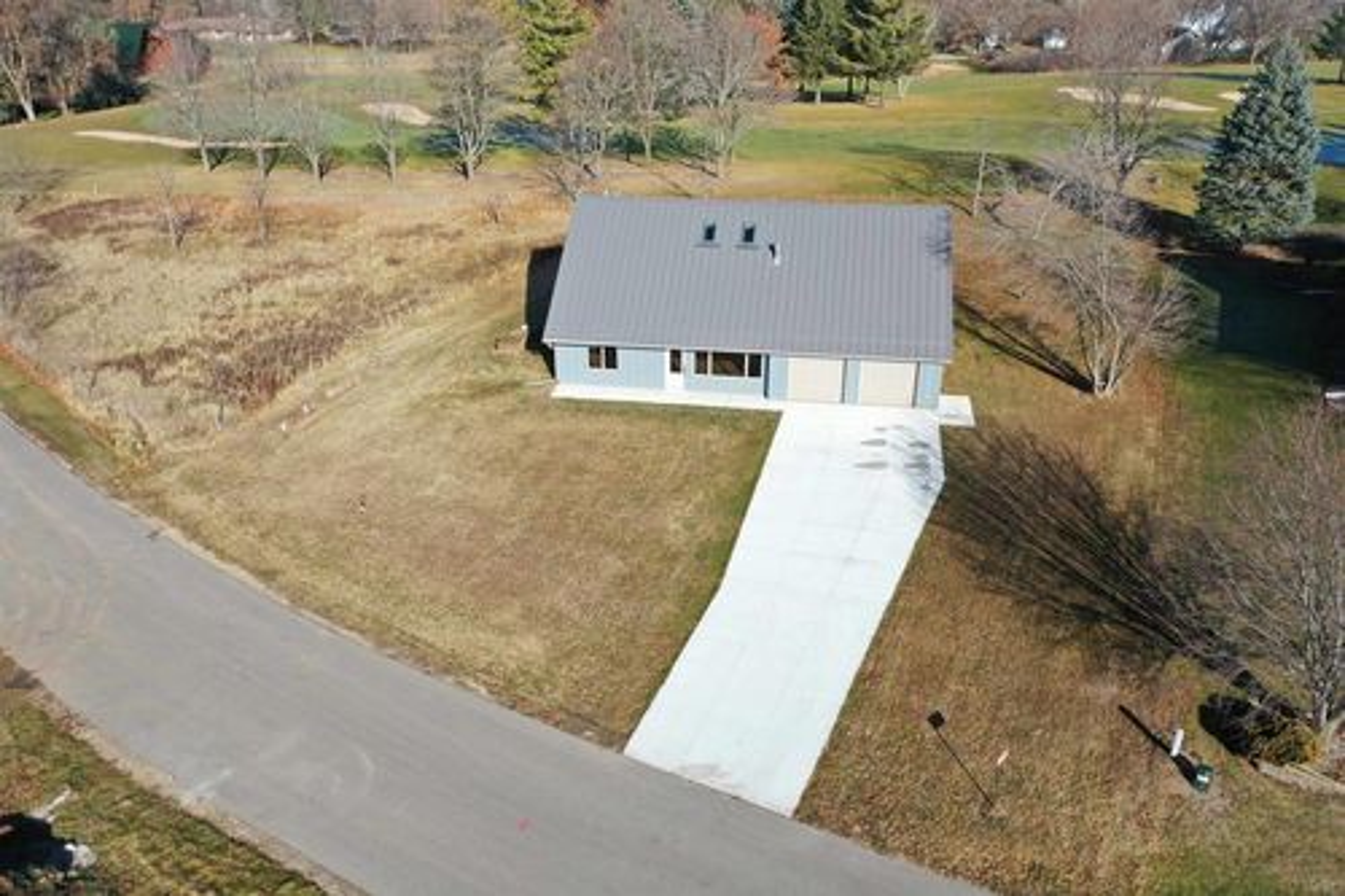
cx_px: 672
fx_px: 1046
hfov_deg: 65.5
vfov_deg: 46.4
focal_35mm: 28
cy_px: 448
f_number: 2.8
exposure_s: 1/1250
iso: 100
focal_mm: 10.26
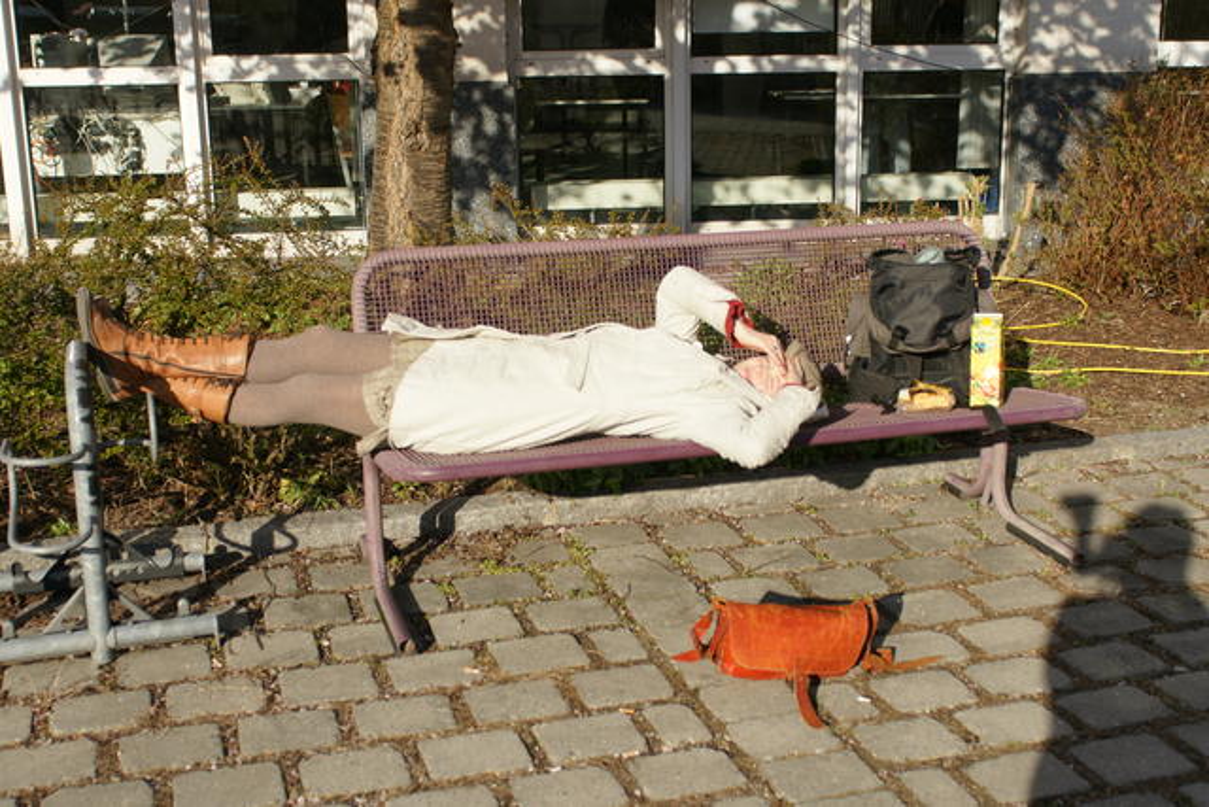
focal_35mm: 42
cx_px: 604
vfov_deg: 31.9
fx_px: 1411
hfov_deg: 46.4
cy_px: 404
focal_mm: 28
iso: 200
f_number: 4
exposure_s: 1/2000
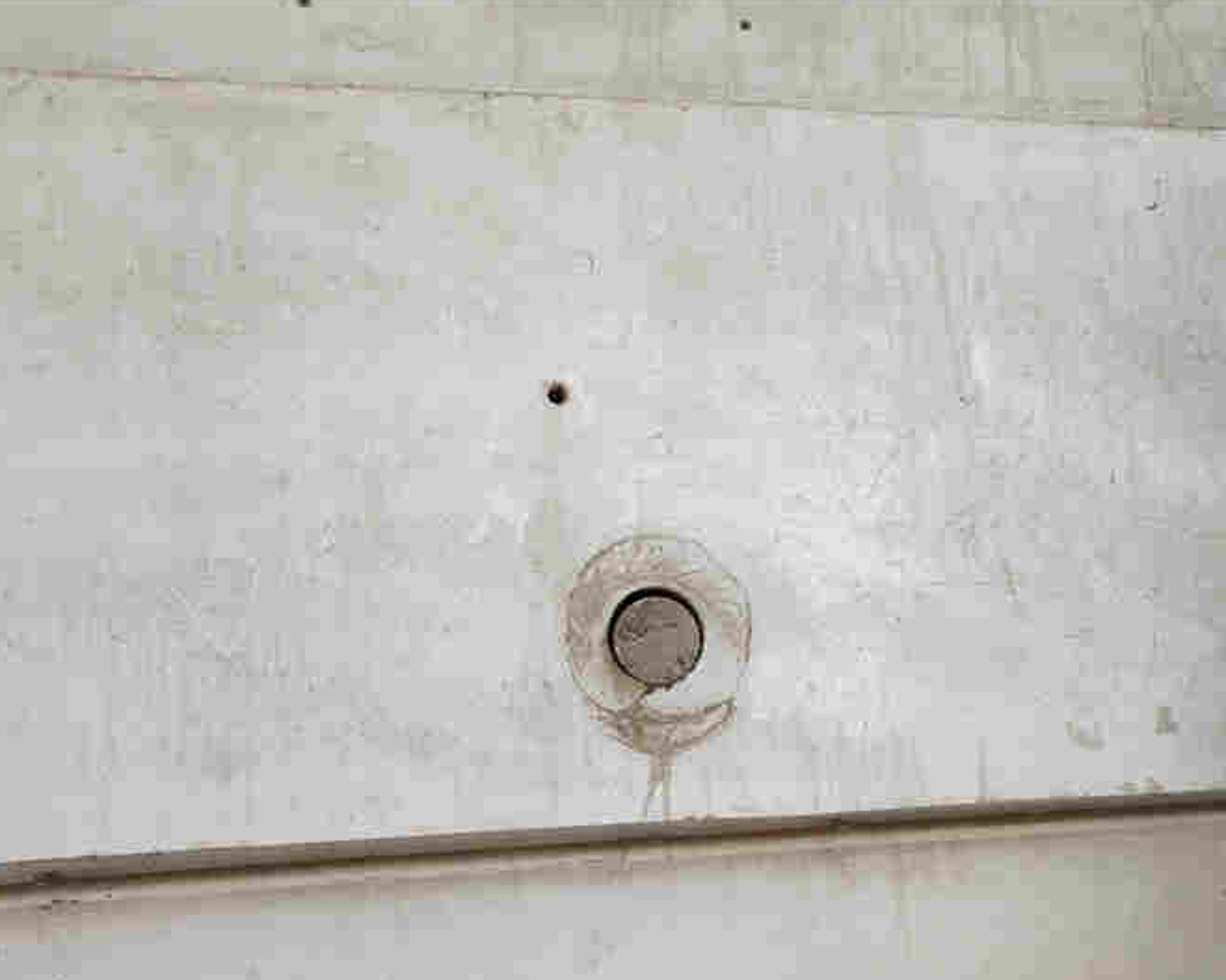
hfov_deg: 55.7
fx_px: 1161
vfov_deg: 45.8
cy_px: 495
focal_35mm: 32
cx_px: 603
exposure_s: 1/100
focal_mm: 3.95
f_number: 1.8
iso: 86
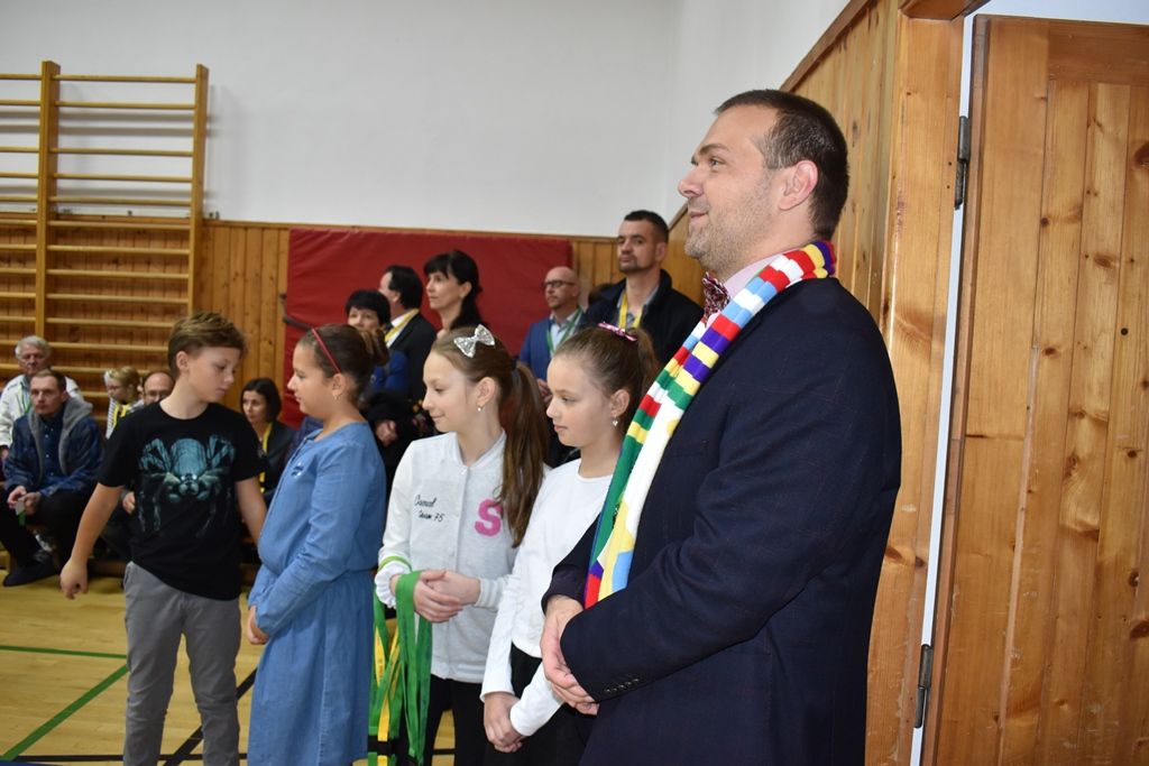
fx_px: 958
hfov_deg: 61.9
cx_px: 574
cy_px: 383
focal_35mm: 30
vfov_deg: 43.6
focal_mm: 20
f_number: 4.5
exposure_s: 1/60
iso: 800
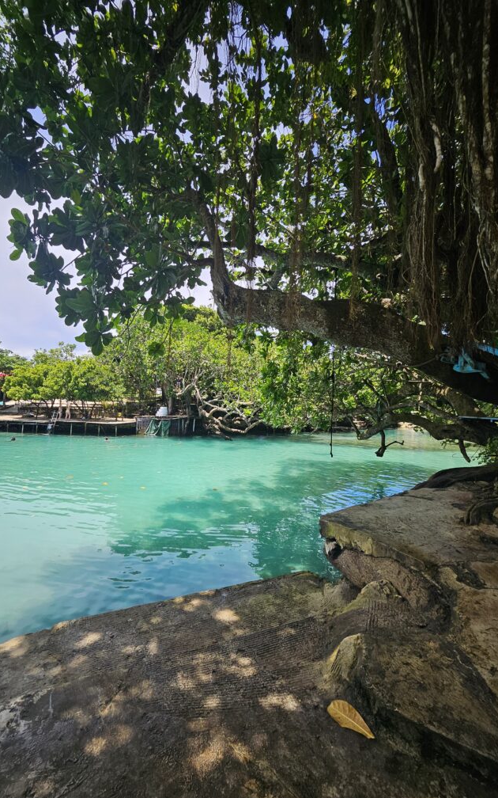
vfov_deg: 105.3
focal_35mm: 14
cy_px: 405
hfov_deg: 78.2
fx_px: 304
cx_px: 213
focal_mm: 1.7
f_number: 2.2
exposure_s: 1/794
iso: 32
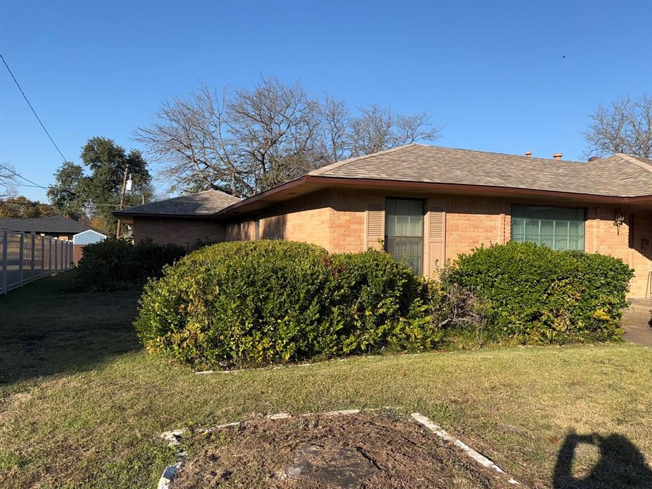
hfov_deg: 71.6
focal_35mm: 24
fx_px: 452
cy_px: 244
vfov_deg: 56.8
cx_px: 326
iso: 64
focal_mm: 6.76
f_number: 1.78
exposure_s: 1/3953
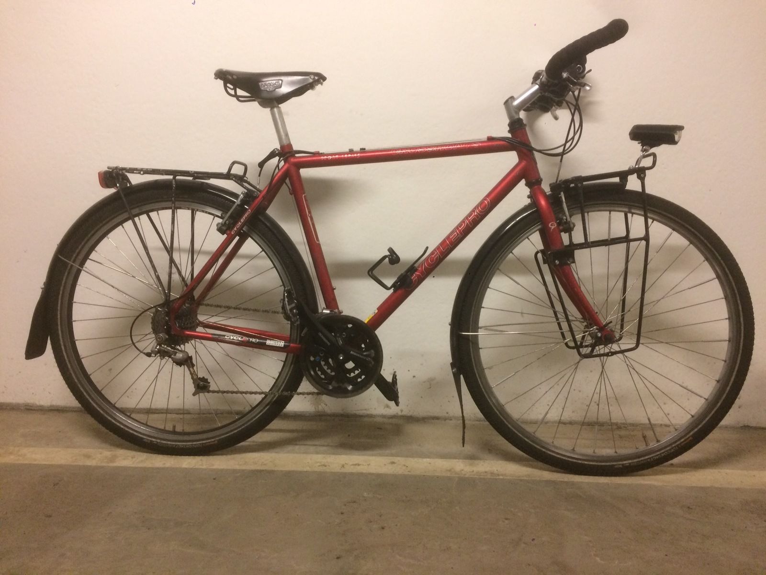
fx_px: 642
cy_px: 288
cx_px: 383
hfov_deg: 61.7
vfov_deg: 48.2
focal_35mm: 29
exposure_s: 1/33
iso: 200
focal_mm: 4.15
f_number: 2.2
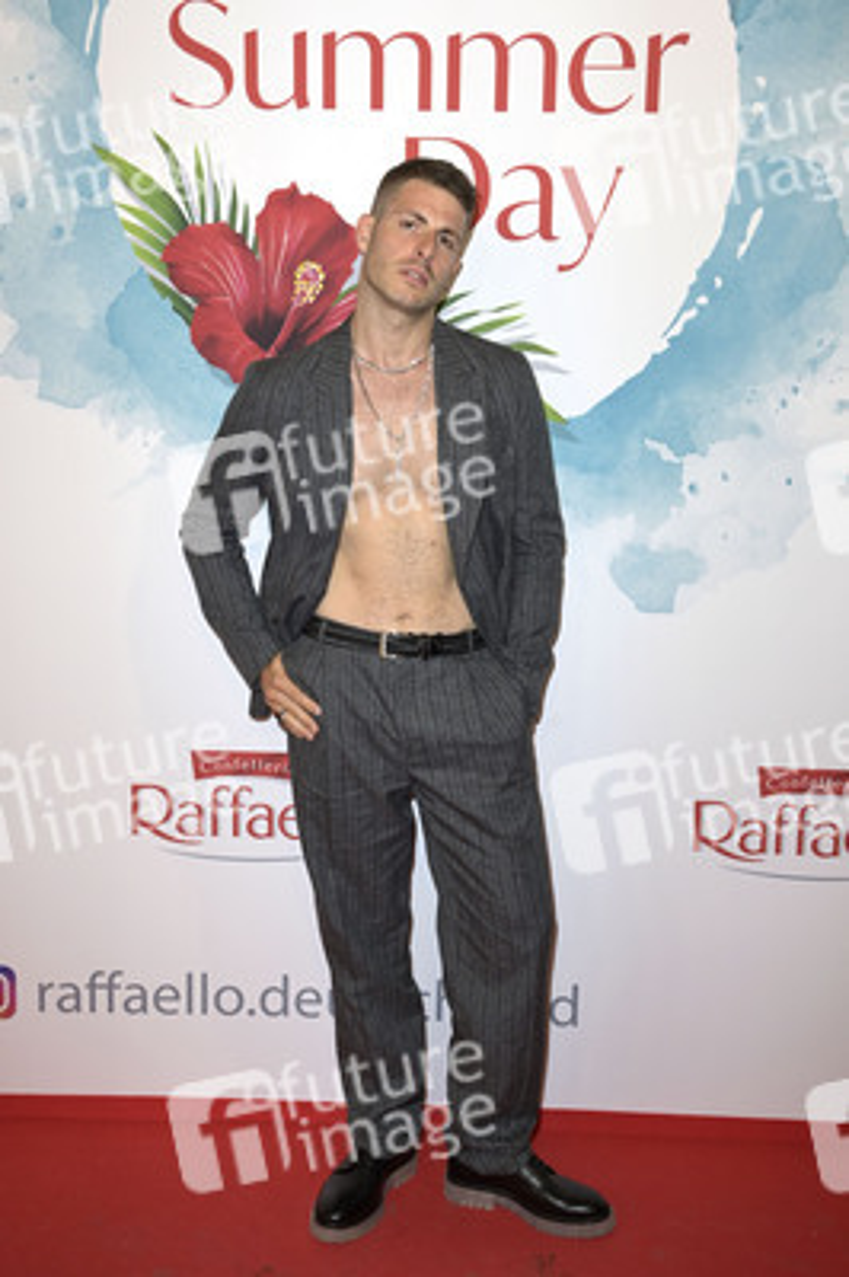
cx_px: 424
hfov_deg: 33.3
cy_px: 638
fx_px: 1417
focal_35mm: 40
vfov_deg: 48.5
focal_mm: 40
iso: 640
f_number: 5.6
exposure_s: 1/250
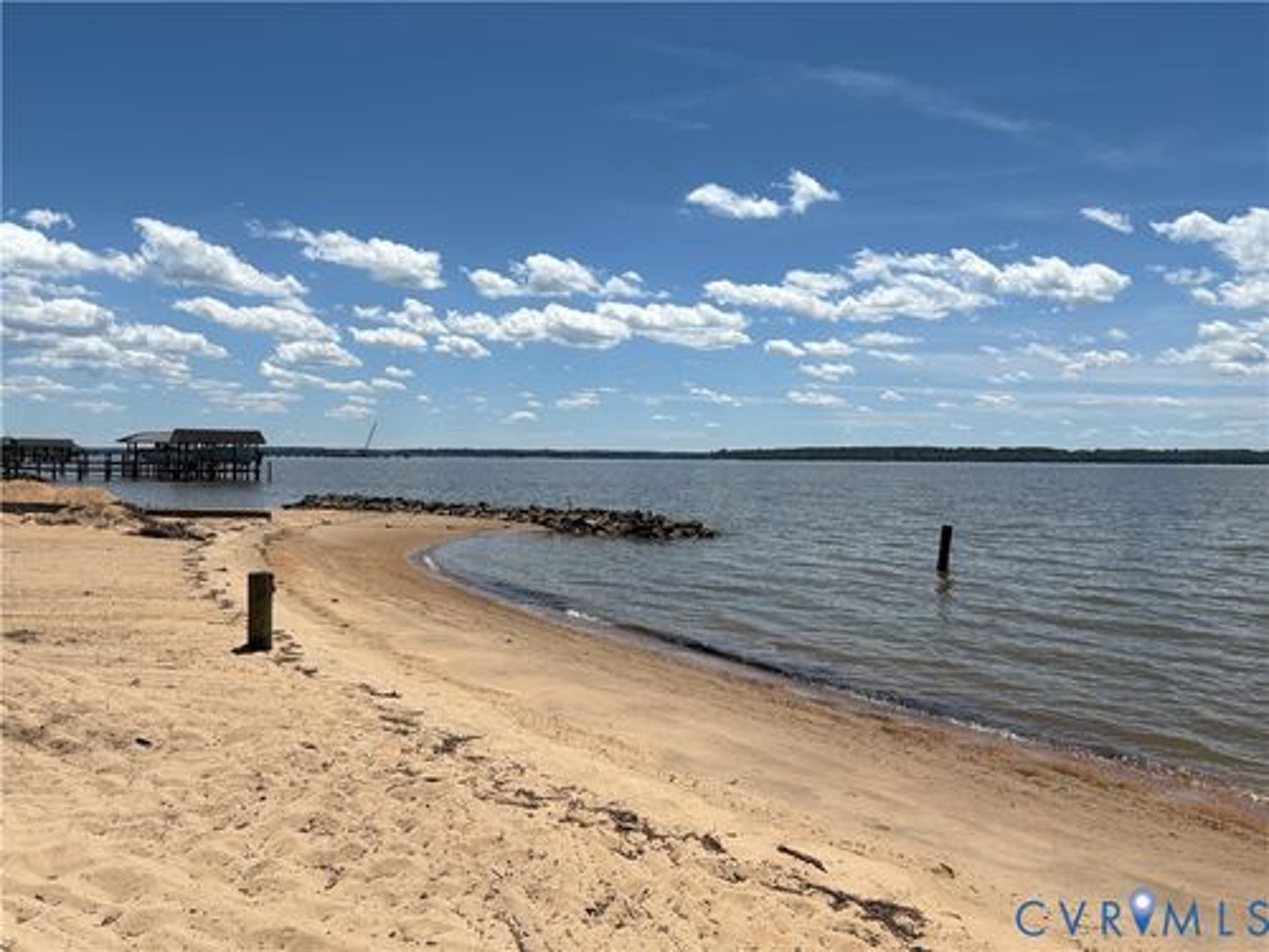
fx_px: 953
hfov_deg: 67.3
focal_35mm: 26
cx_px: 634
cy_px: 476
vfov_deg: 53.1
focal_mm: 5.96
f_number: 1.6
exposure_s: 1/7813
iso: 50
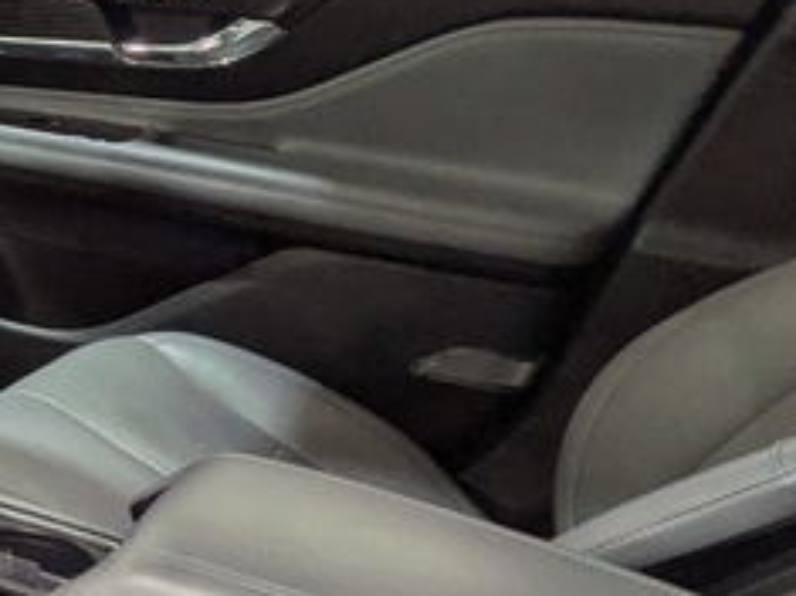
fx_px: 1402
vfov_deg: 23.9
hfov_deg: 21.7
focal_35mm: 61
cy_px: 386
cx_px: -600
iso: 63
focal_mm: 1.83
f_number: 2.2
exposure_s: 1/33.3
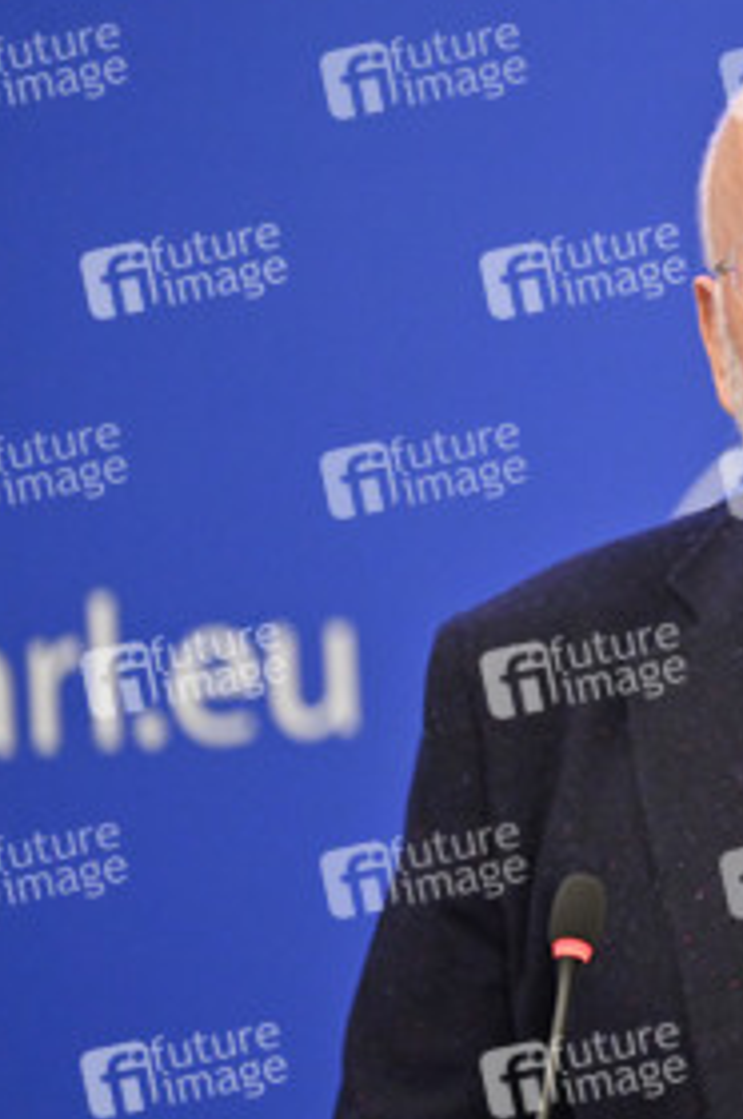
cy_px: 571
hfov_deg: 5.0
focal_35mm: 274
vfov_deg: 7.5
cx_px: 877
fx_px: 8503
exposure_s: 1/1000
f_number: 2.8
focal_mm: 170
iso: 5000
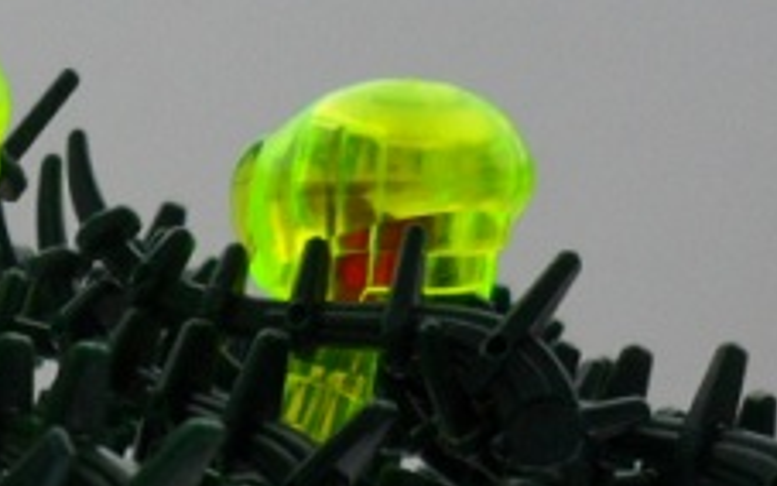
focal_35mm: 101
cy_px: 691
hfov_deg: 19.9
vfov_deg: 12.4
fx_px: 2139
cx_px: -17
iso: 100
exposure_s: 1/1000
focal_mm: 4.9
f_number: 3.5
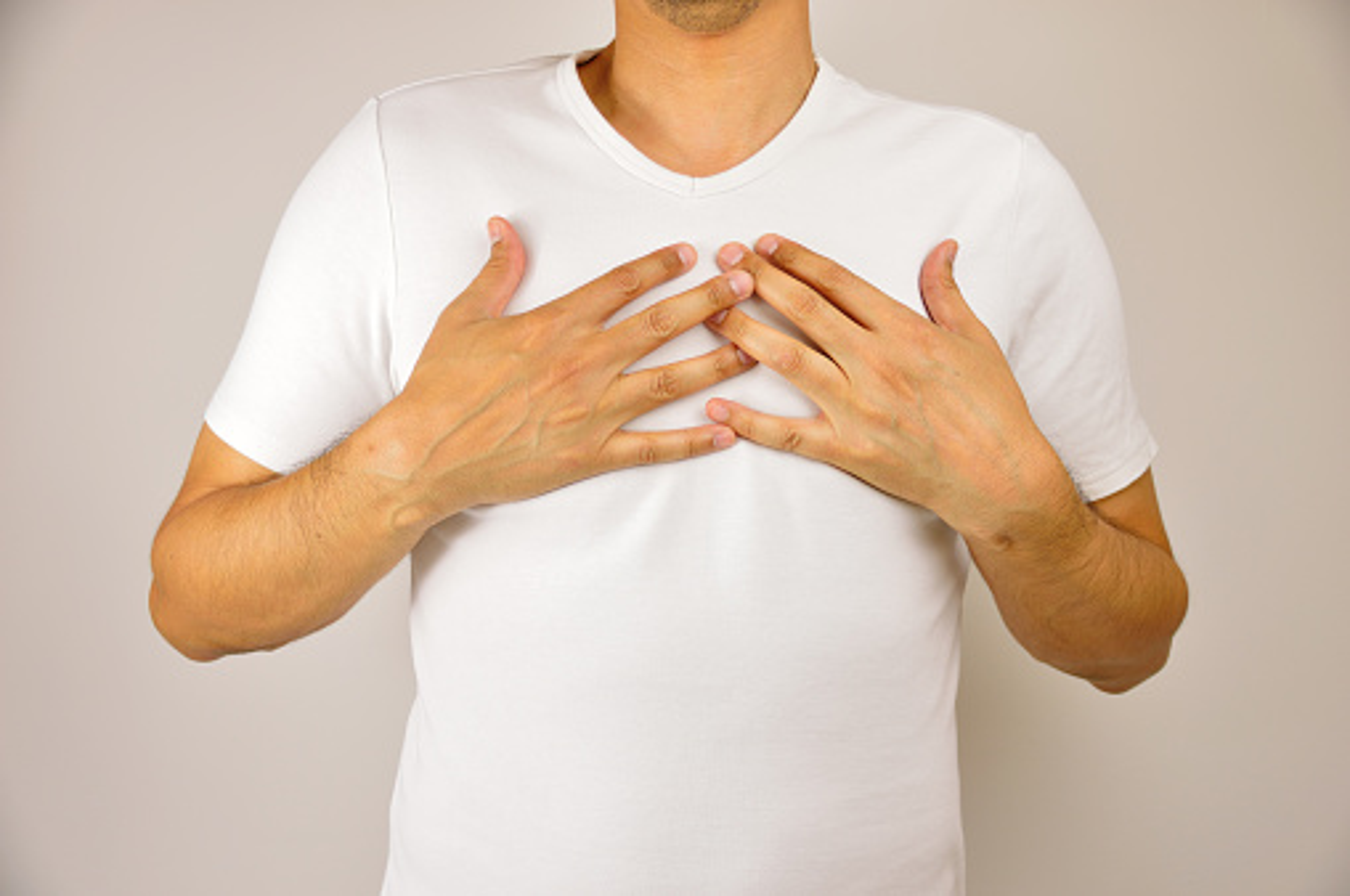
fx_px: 1798
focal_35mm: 48
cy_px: 448
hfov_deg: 41.2
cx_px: 675
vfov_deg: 28.0
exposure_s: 1/40
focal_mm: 32
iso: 100
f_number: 4.2
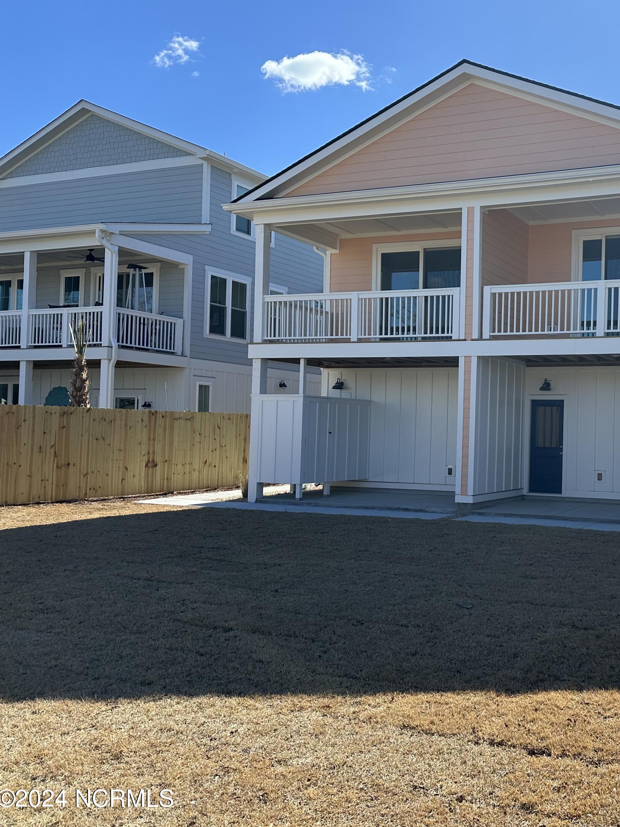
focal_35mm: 33
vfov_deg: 55.4
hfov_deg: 39.7
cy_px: 411
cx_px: 564
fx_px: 788
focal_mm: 6.86
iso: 80
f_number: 1.78
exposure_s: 1/4016
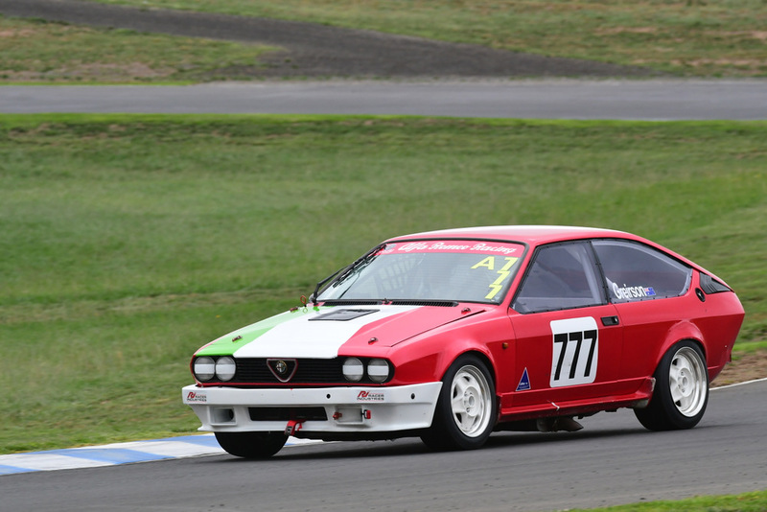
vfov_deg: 2.7
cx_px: 384
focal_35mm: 510
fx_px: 10869
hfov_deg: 4.0
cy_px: 256
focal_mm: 340
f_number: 10
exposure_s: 1/640
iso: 640
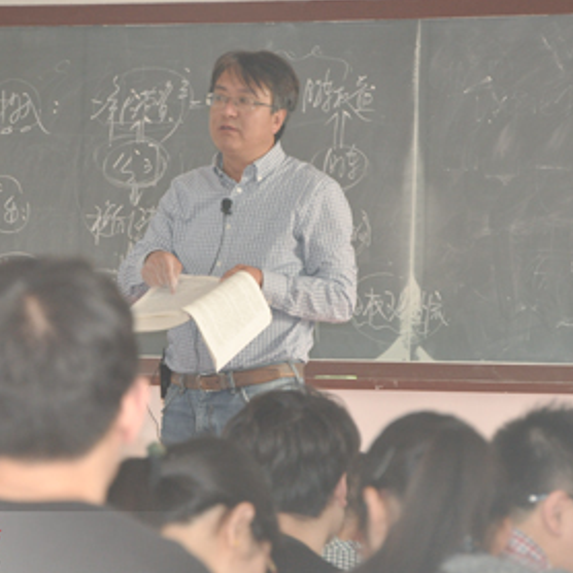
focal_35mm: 241
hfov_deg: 7.3
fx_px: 4509
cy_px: 247
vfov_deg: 7.3
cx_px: 274
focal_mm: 105
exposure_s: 1/30
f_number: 5.6
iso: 800
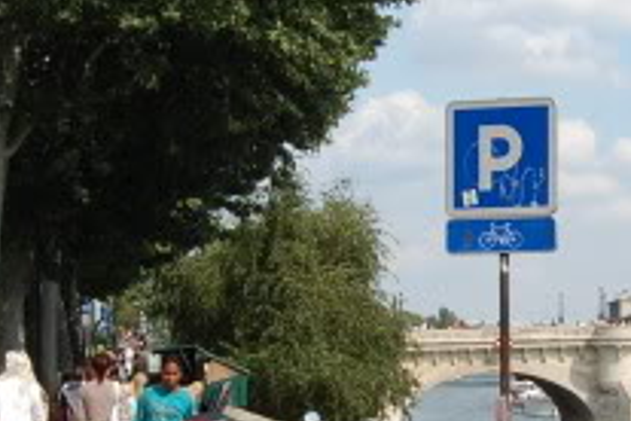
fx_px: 1823
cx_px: 520
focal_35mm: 104
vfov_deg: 13.2
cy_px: 264
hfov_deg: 19.4
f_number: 9
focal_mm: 18
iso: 200
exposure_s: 1/320
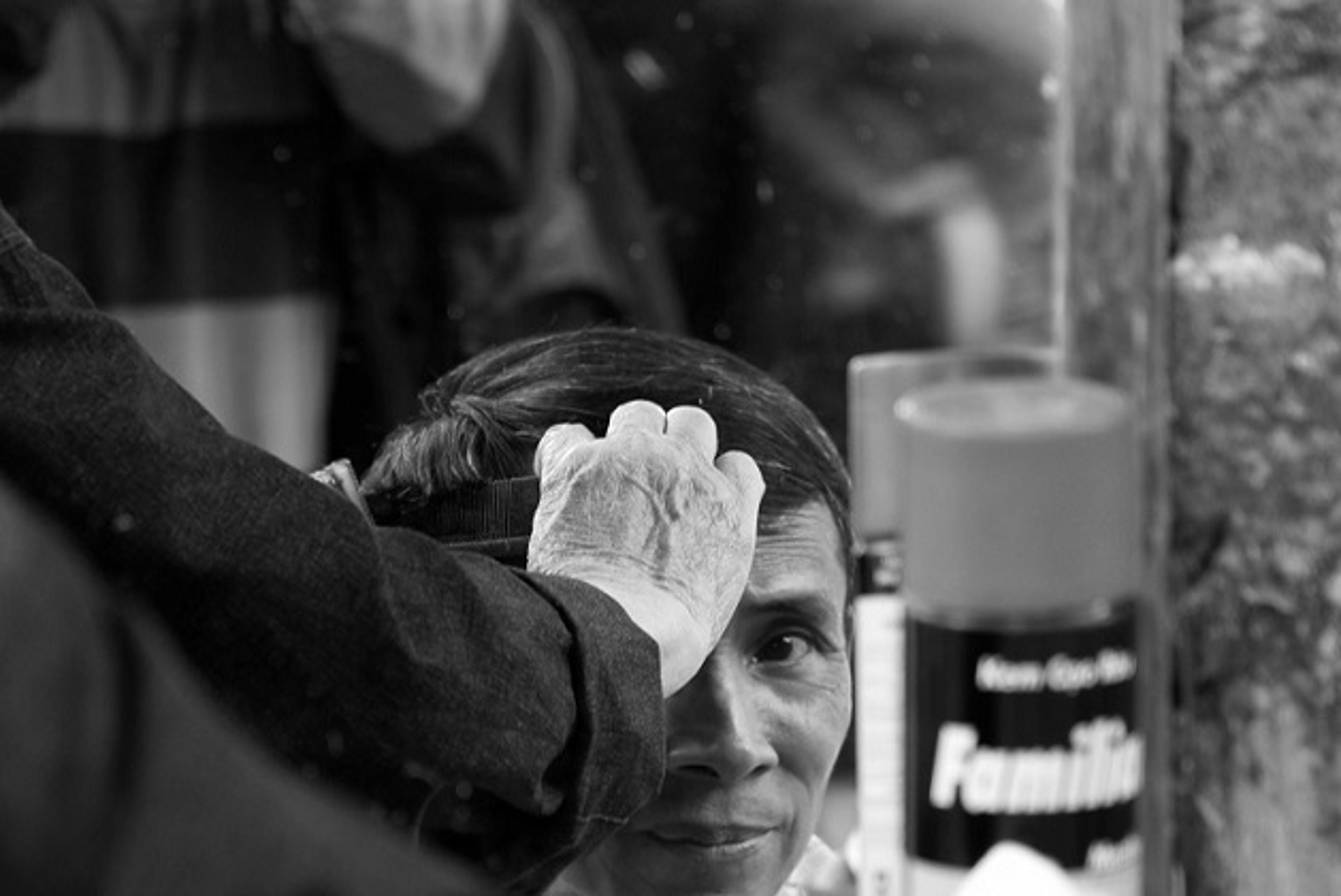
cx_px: 222
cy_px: 691
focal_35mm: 270
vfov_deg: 5.1
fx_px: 10062
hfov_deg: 7.6
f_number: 4
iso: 250
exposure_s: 1/40
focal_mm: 105
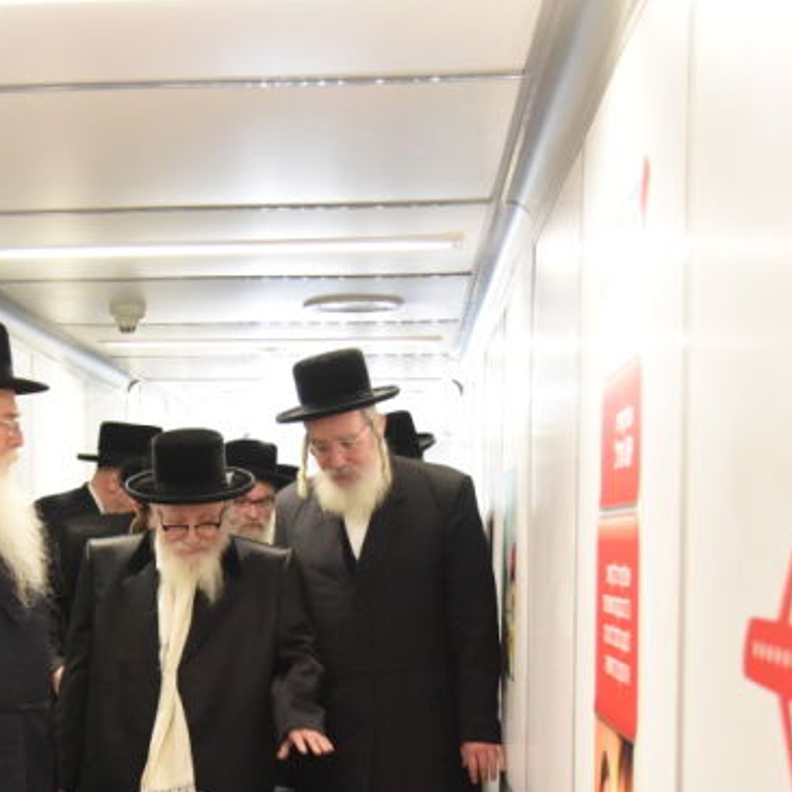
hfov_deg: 21.2
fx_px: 2097
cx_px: 182
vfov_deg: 21.1
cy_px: 641
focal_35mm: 81
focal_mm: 34
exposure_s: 1/100
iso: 8000
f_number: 4
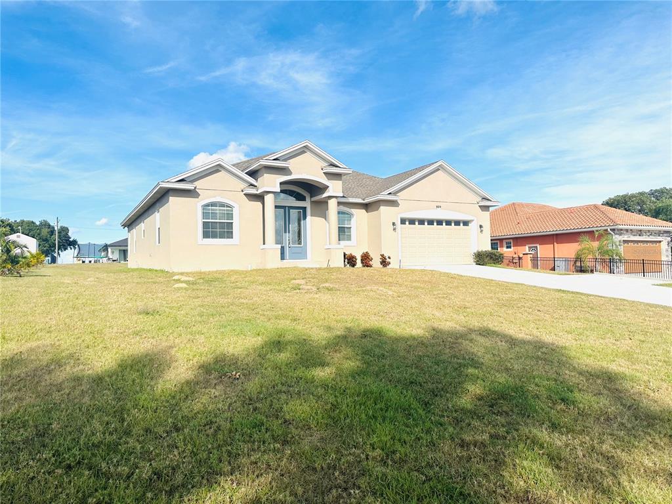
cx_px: 336
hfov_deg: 71.6
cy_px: 252
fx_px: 466
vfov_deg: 56.8
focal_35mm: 24
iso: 80
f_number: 1.78
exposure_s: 1/6211
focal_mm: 6.86
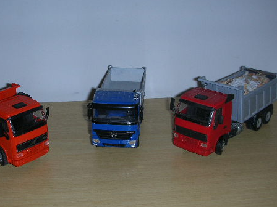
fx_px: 400
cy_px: 99
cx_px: 102
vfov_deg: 29.1
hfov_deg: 37.9
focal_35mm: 50
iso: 50
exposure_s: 1/60.1
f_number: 3
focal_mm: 5.8
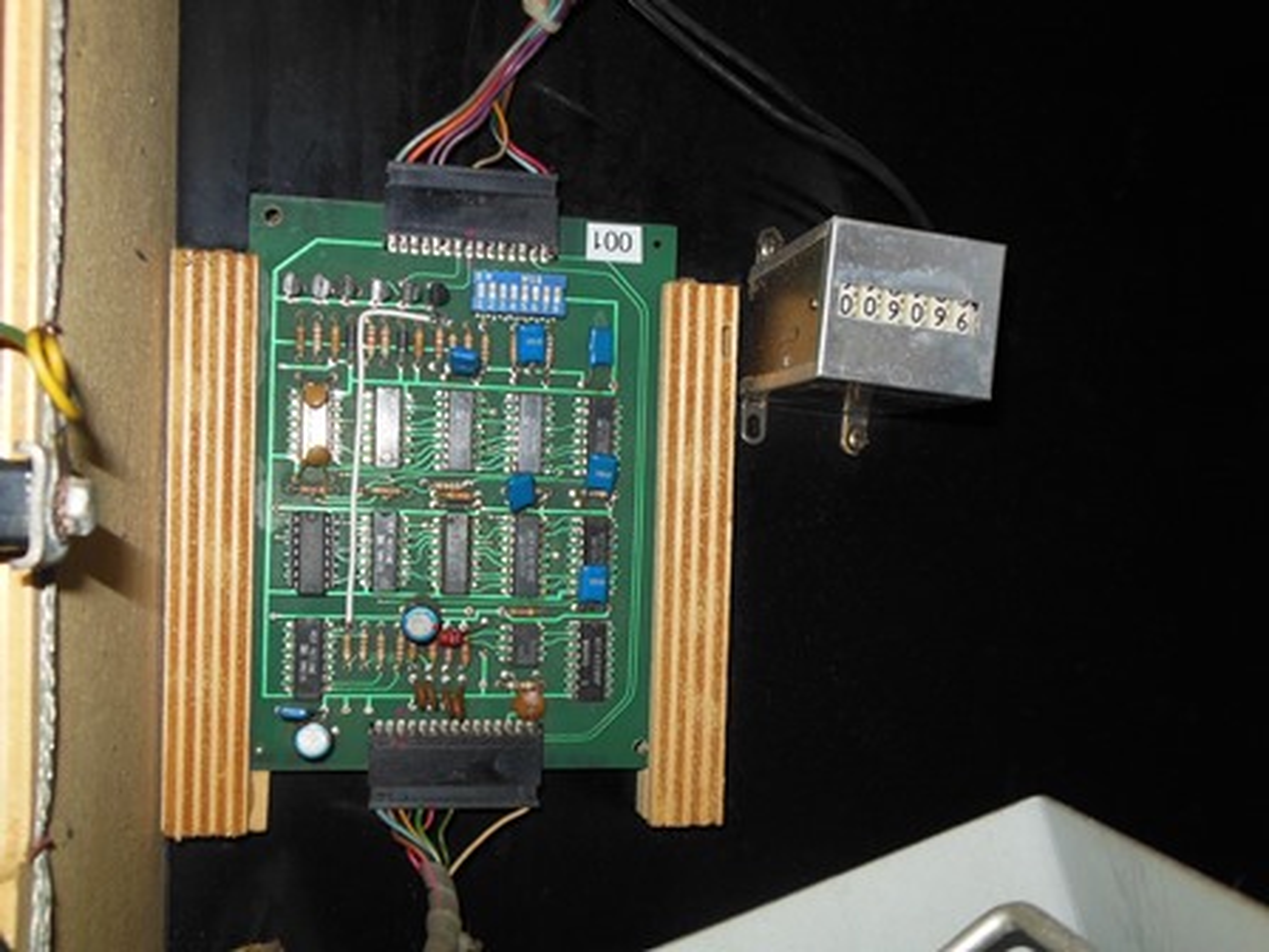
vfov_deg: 42.9
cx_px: 634
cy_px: 476
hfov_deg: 55.4
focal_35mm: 33
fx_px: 1210
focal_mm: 6
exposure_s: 1/30
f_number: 6.9
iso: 200
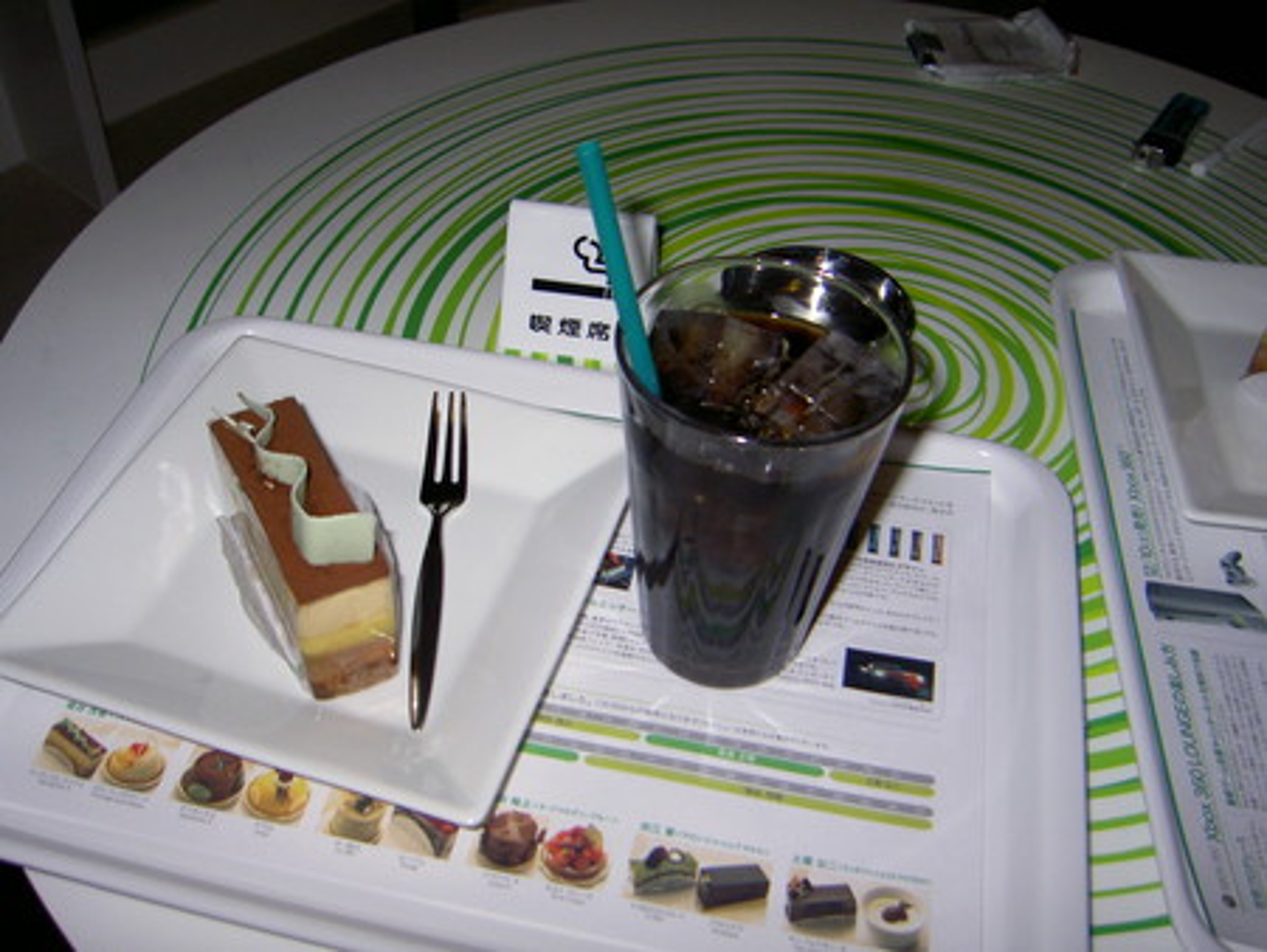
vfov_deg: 41.8
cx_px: 634
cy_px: 476
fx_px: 1245
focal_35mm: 34
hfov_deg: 53.9
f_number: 2.8
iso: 100
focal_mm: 5.6
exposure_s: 1/60
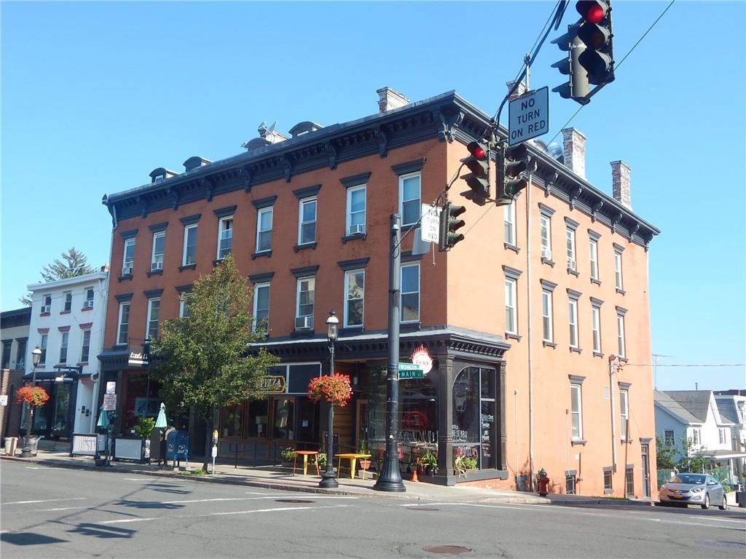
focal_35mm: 34
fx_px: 733
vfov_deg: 41.8
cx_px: 373
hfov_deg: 54.0
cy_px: 280
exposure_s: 1/800
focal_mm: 6.1
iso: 125
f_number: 3.3
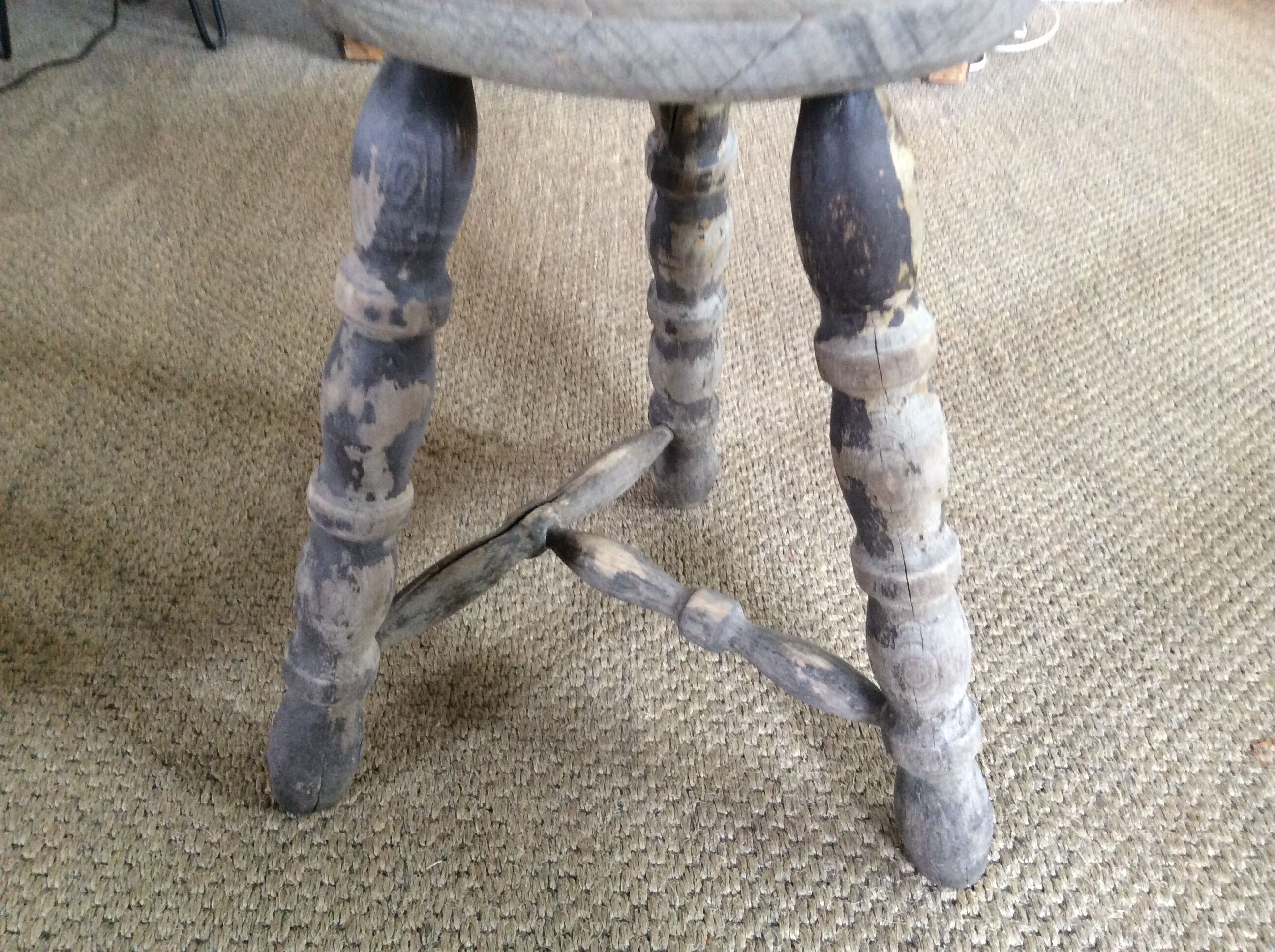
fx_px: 1177
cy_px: 476
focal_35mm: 32
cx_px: 638
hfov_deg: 56.9
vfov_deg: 44.1
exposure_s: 1/25
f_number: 2.4
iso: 160
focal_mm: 3.3
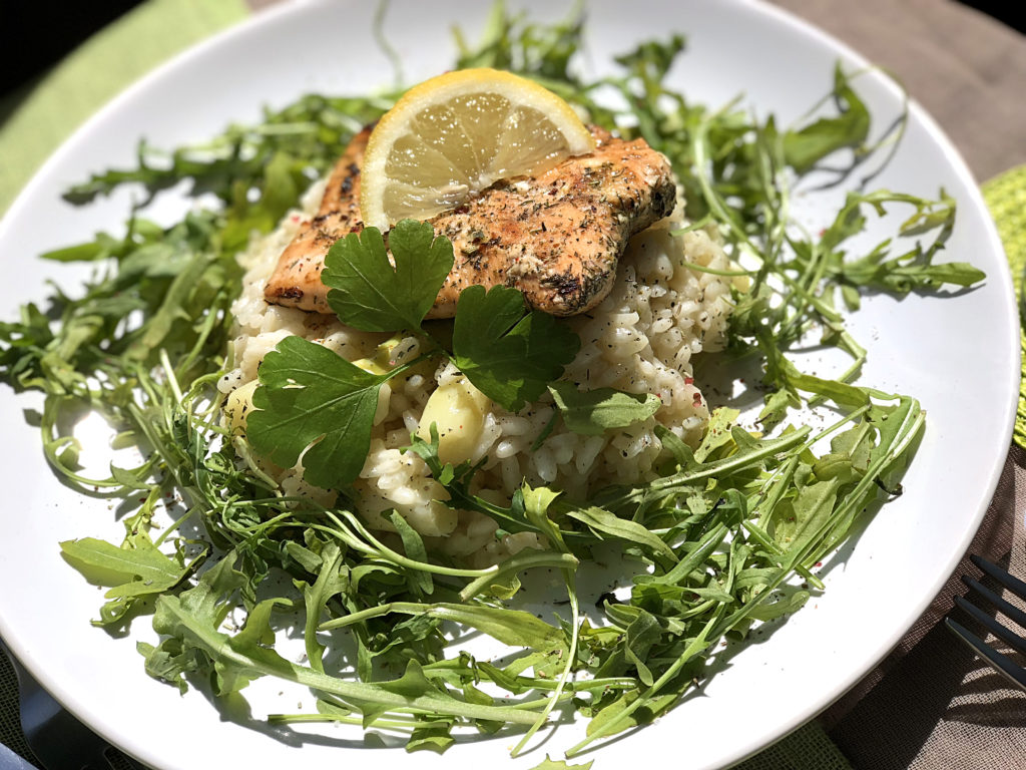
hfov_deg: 33.8
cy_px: 385
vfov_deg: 25.7
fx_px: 1689
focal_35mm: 57
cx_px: 513
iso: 20
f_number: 2.8
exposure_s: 1/1215
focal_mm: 6.6
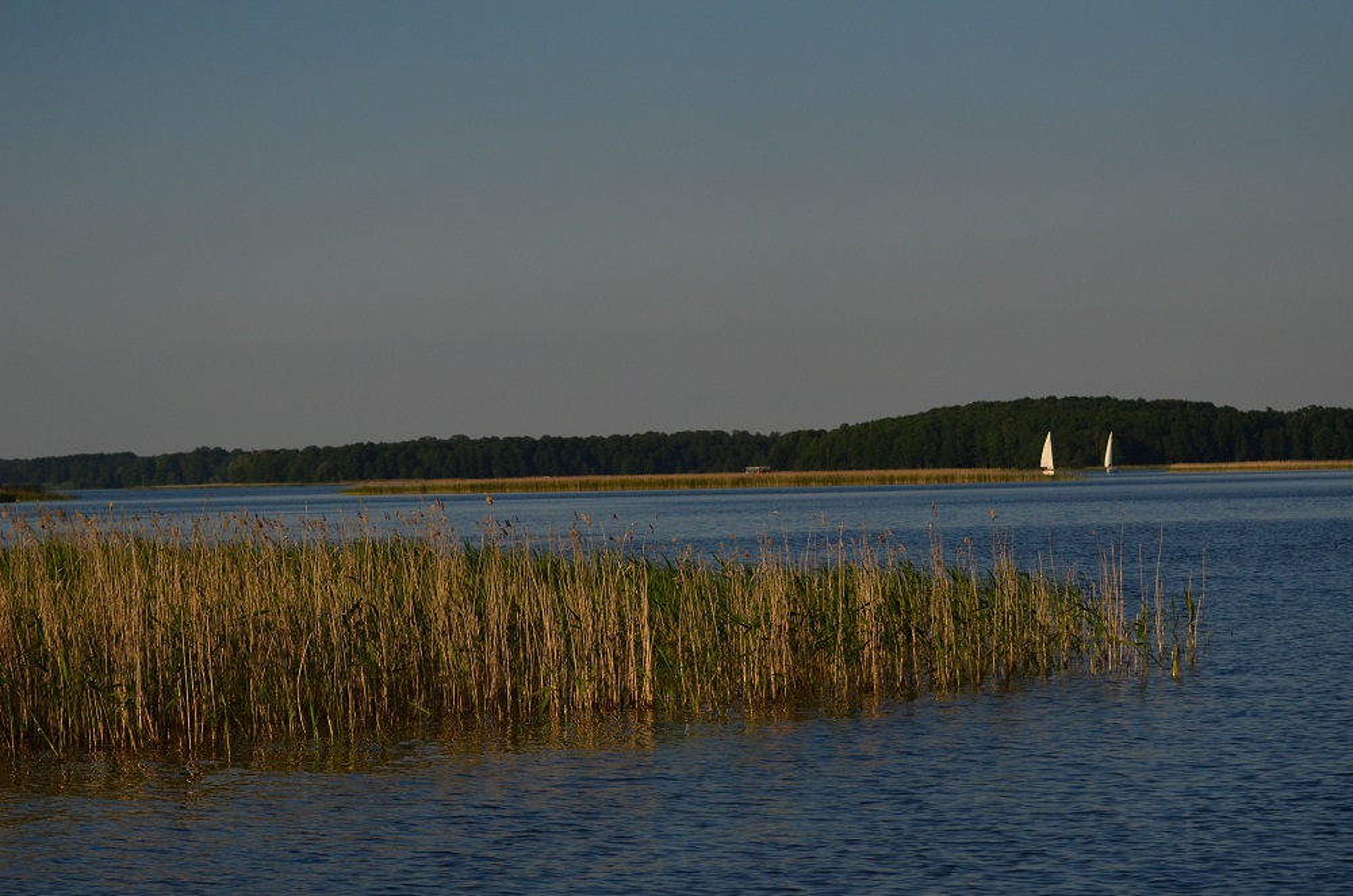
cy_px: 448
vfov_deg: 13.0
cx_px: 676
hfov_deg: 19.5
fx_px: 3937
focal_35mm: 105
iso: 500
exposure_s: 1/8000
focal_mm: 70
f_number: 4.5
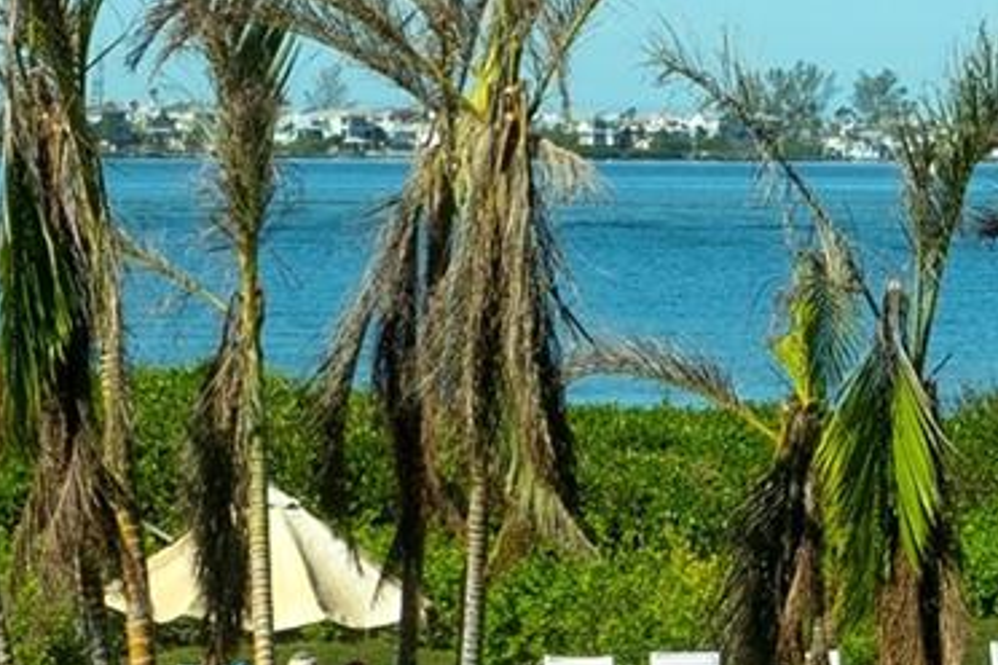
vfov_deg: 8.8
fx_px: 4297
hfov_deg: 13.2
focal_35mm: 155
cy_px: 520
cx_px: 789
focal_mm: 24
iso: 200
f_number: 8
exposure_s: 1/500
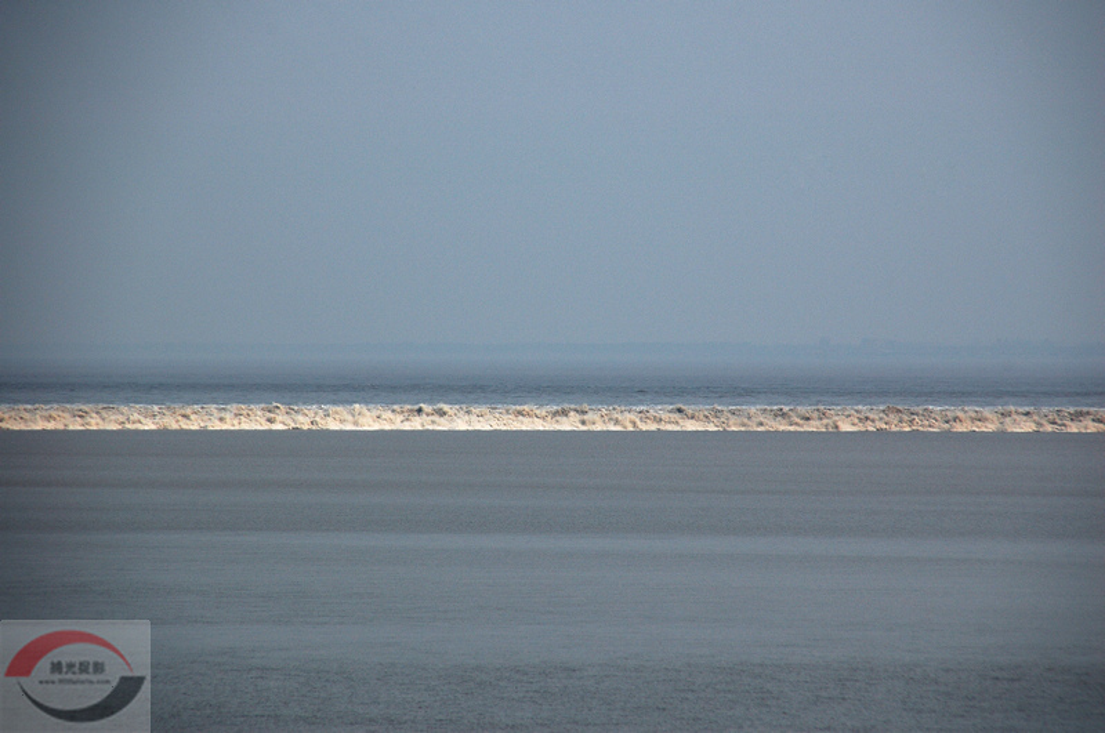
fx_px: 9195
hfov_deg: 6.9
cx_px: 552
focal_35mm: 300
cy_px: 366
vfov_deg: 4.6
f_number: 8
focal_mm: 200
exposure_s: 1/1250
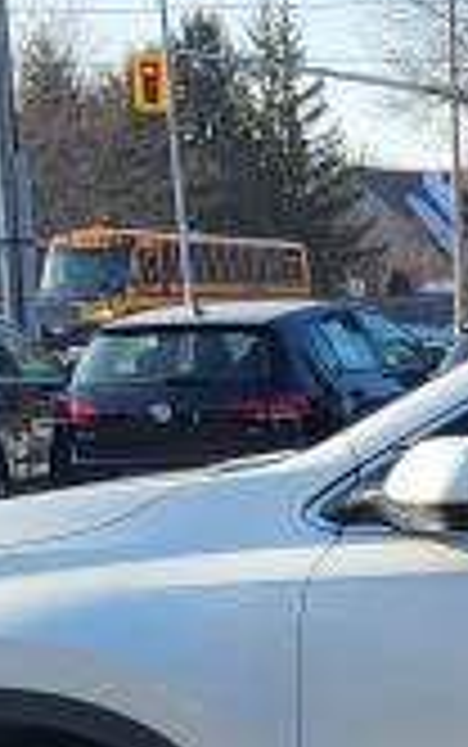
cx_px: 958
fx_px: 2159
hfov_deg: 11.1
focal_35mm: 106
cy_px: 576
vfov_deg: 19.5
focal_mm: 5.4
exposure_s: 1/1505
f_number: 1.8
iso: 40
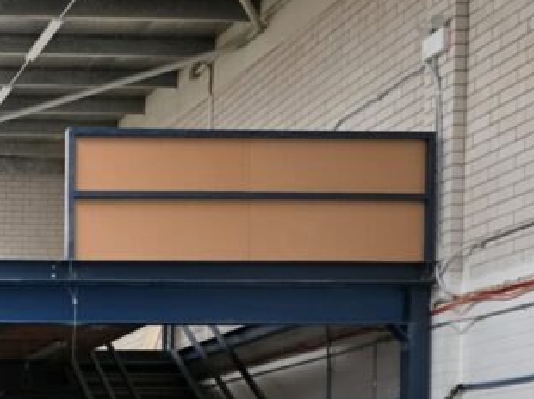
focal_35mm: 76
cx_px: -174
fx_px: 1171
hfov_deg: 22.7
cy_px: 552
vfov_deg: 17.8
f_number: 1.7
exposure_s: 1/100
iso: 800
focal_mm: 6.3
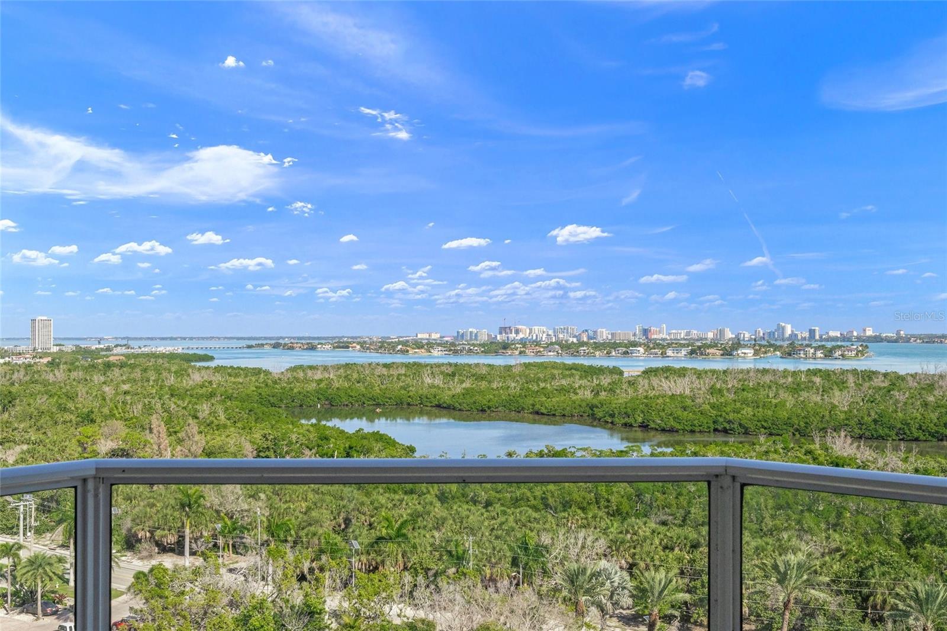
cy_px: 316
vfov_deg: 36.9
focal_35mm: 36
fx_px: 947
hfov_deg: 53.1
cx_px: 474
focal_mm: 24
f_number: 8
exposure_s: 1/3200
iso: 800
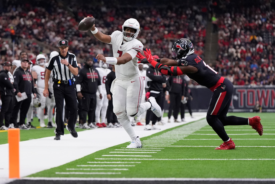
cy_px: 92
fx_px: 985
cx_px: 138
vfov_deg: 10.6
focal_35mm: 129
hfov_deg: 15.9
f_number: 2.8
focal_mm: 129
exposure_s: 1/2500
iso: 4000
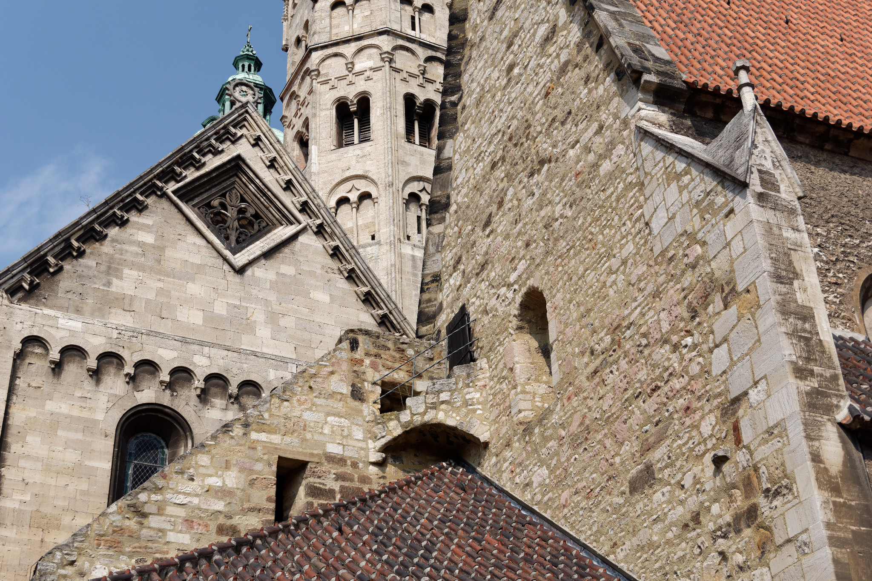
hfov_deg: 42.7
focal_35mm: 46
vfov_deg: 29.2
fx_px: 1114
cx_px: 436
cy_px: 290
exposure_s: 1/1000
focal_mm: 31
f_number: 5.6
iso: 100
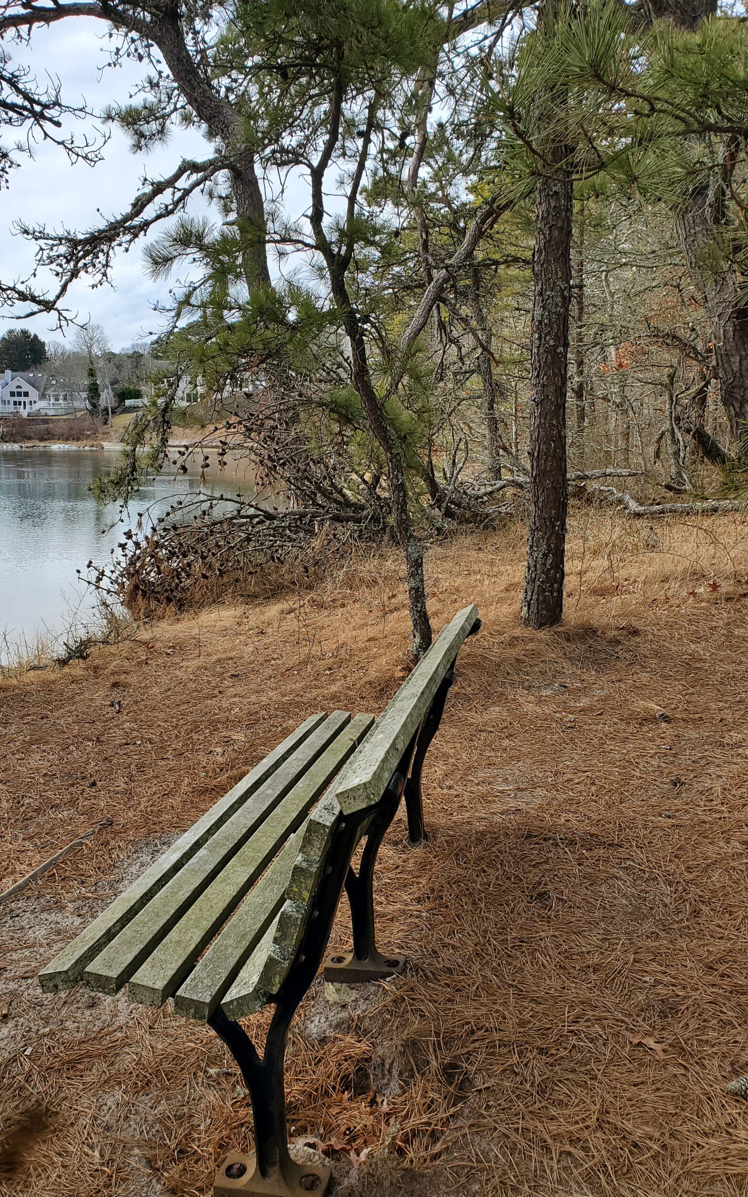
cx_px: 320
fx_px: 913
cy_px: 594
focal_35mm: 28
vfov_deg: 66.5
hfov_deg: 44.4
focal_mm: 4.3
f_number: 2.4
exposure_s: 1/790
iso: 50
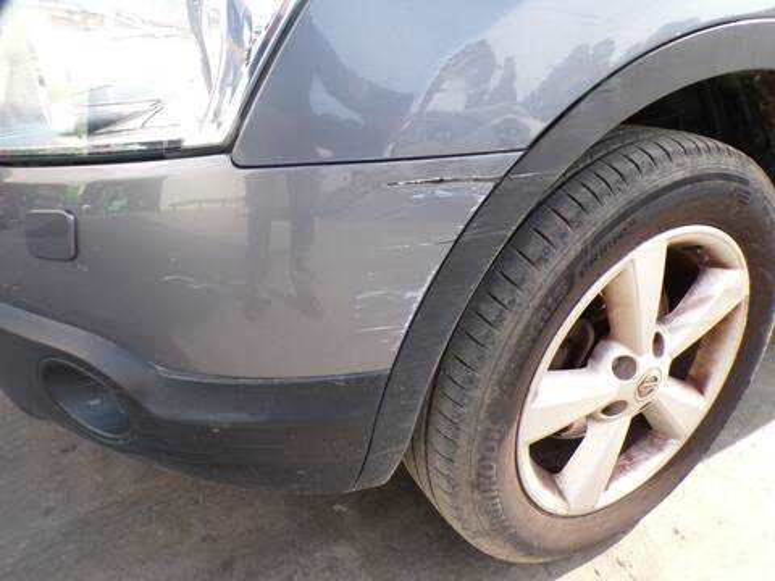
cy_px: 290
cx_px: 388
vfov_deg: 56.8
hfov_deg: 71.6
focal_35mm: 24
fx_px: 537
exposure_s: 1/105
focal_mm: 4.3
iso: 100
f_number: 4.4
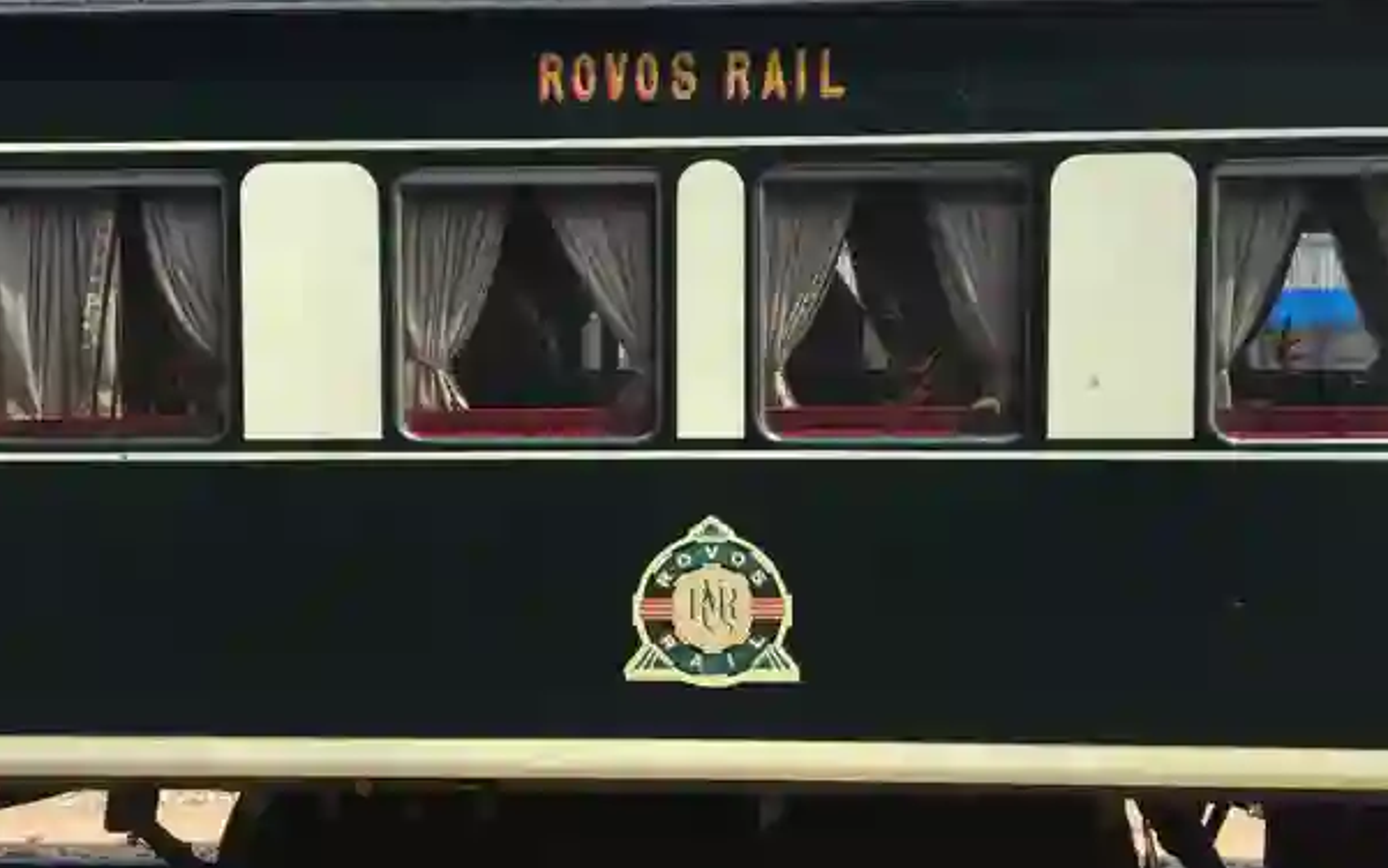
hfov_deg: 54.0
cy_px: 376
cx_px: 691
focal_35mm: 36
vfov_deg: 35.3
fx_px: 1362
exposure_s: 1/864
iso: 25
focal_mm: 4.15
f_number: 2.2
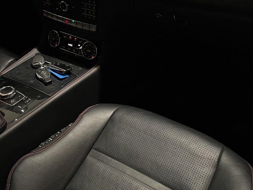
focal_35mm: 48
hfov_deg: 39.7
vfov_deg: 29.8
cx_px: 129
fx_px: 351
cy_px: 50
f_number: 1.6
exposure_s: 1/50
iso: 160
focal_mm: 4.2
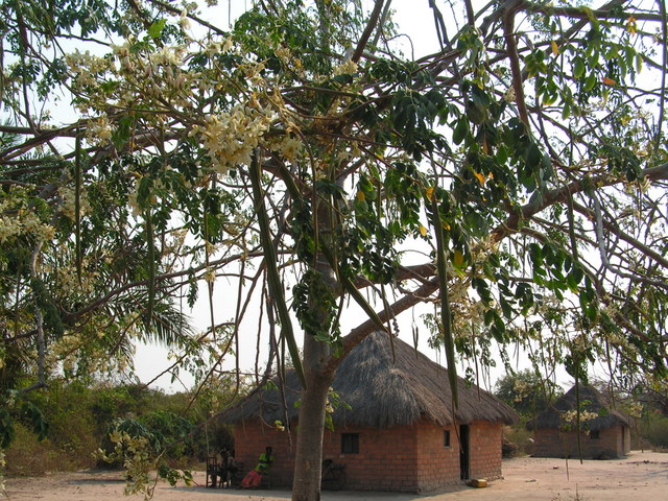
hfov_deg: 47.9
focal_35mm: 39
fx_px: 753
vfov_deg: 36.8
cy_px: 250
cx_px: 334
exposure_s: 1/320
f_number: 5.6
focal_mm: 6.5
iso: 50
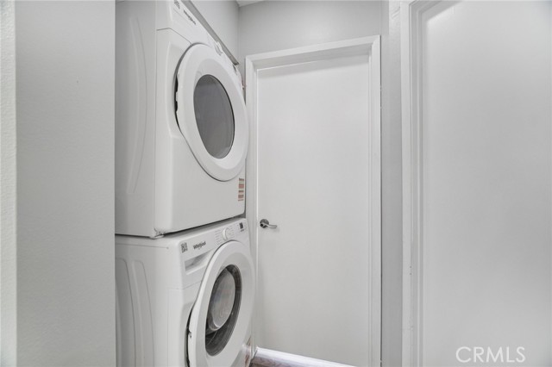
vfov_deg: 81.1
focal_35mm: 14
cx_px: 276
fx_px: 215
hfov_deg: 104.3
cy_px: 184
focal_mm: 9
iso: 160
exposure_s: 1/1.11
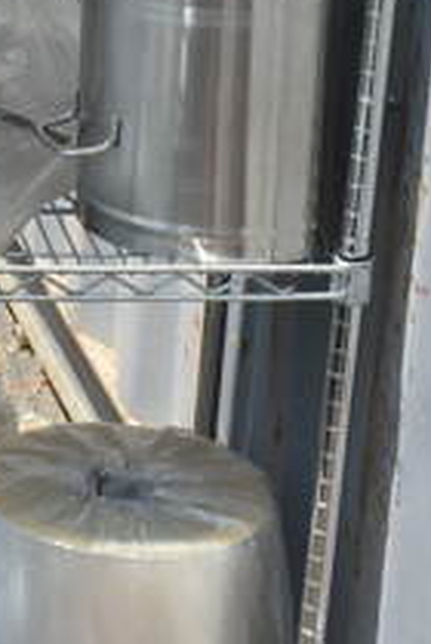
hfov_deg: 10.9
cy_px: 79
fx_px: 2112
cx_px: -336
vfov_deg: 17.1
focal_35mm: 118
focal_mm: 18
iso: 140
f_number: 8
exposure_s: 1/250
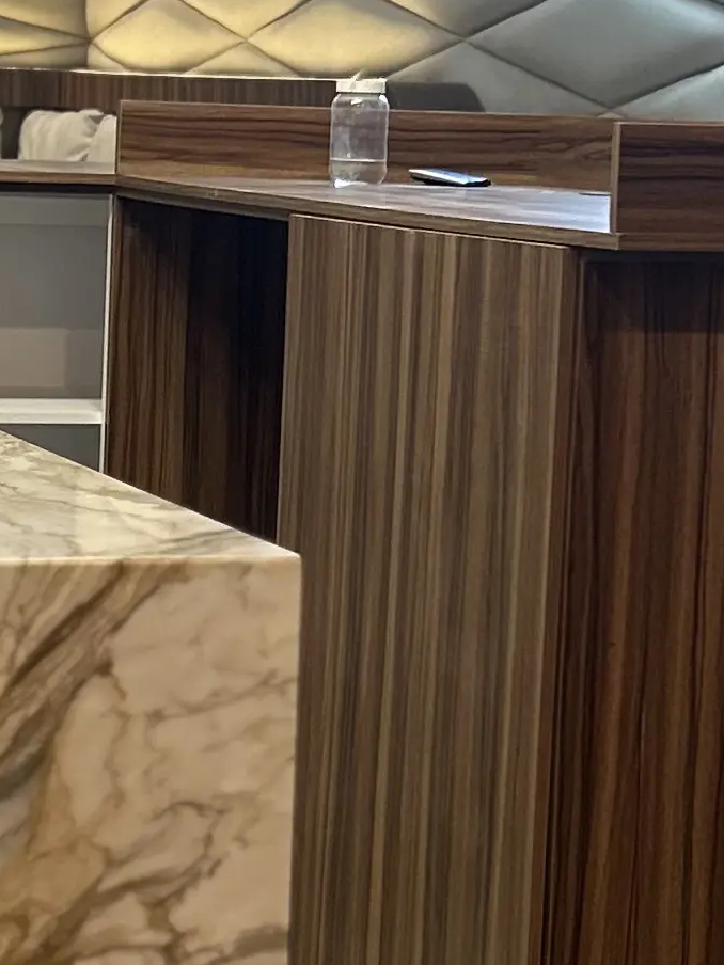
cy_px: 426
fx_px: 3235
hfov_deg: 12.7
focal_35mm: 116
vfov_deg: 17.0
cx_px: 155
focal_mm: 5.7
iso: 200
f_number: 1.5
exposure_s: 1/60
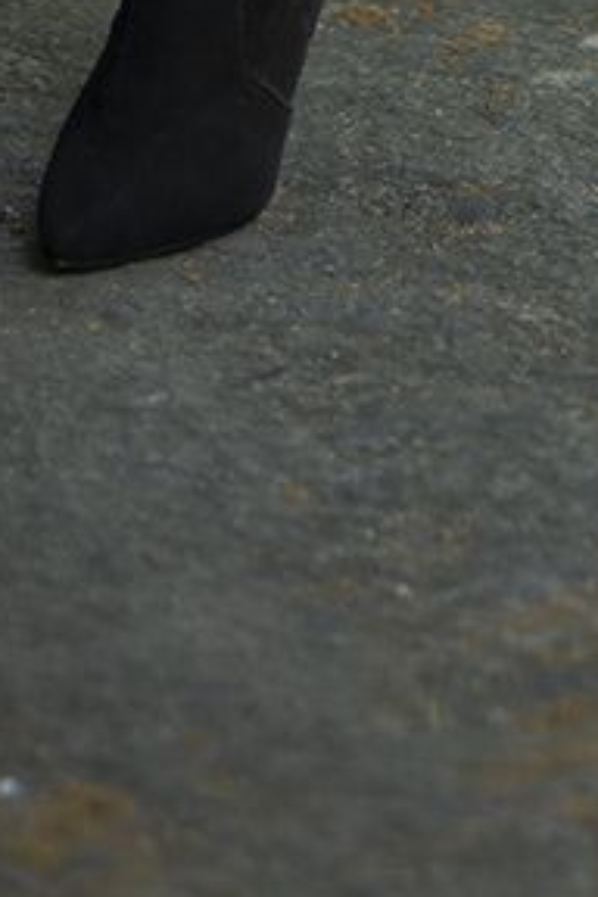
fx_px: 6926
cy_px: -1560
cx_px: 649
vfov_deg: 6.8
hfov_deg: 4.9
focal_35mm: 278
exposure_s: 1/400
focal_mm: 50
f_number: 1.6
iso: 200
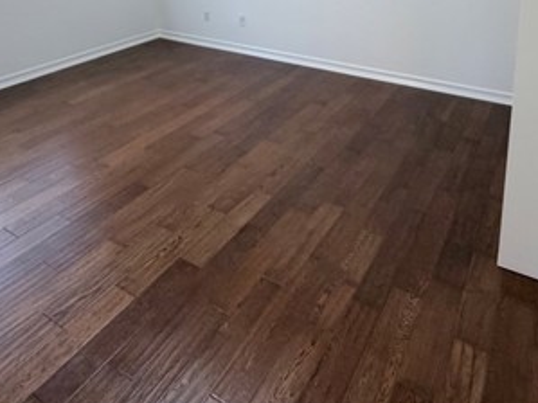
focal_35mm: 30
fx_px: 466
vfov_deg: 40.8
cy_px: -2
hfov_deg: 59.9
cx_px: 288
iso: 160
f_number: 2.2
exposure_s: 1/60
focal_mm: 2.22
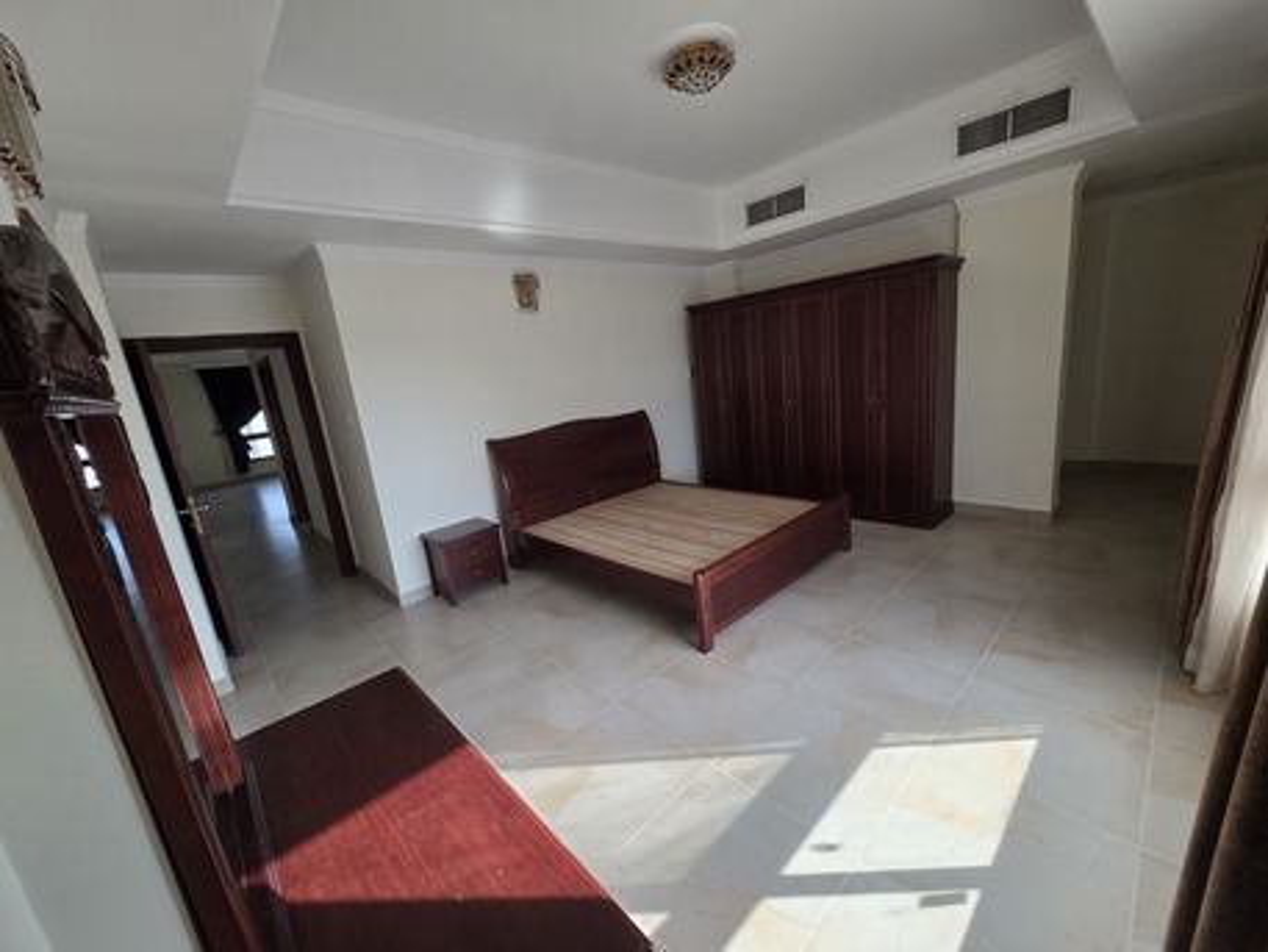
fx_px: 476
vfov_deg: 89.9
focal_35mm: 13
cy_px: 476
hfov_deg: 106.2
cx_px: 634
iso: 160
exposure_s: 1/50
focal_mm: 2.2
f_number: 1.9
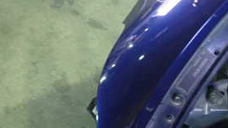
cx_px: 173
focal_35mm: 72
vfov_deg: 16.7
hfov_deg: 28.9
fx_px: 435
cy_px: 48
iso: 1000
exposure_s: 1/30
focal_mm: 5.5
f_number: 2.3
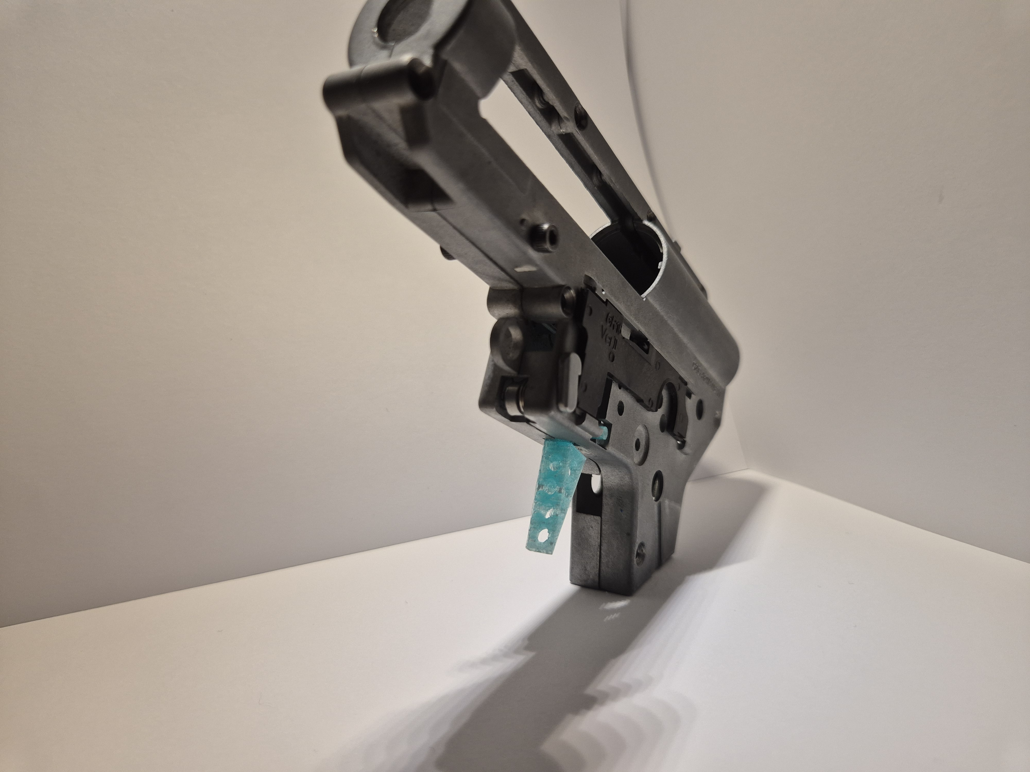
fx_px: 684
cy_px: 386
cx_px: 515
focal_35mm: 23
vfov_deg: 58.9
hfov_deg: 73.9
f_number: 1.8
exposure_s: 1/180
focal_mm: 5.4
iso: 125
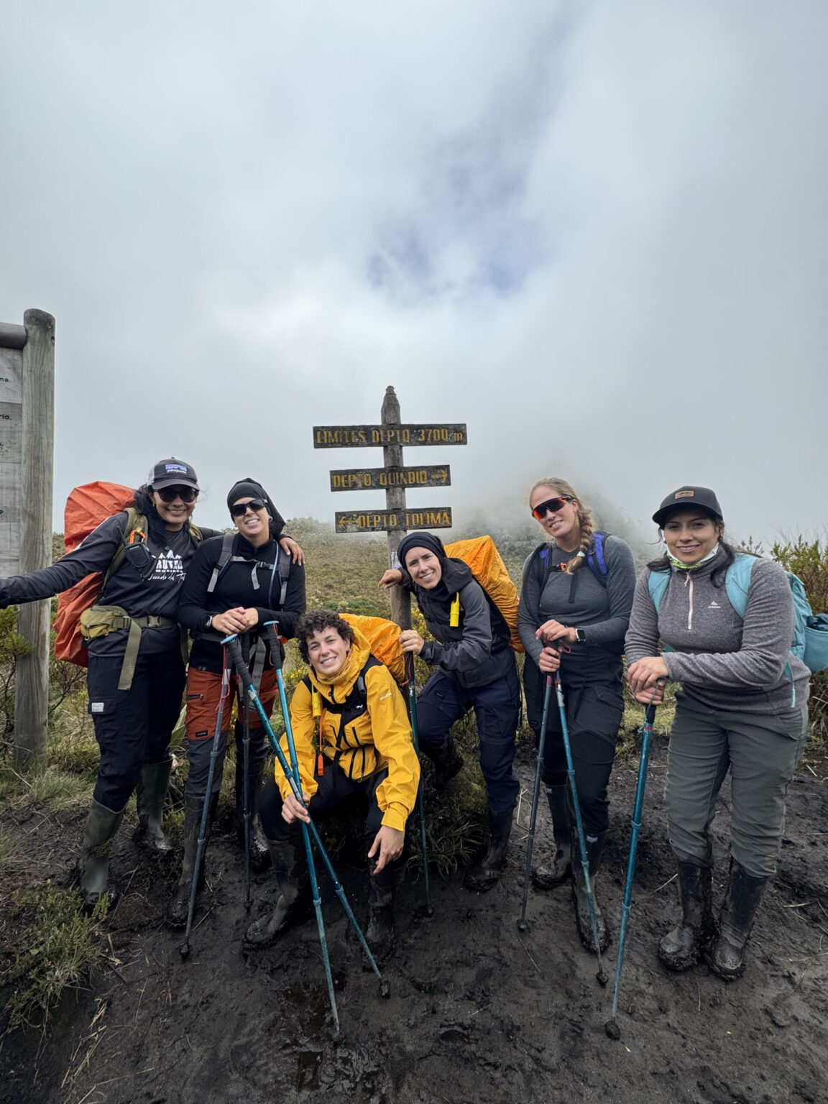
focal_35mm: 14
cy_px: 552
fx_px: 446
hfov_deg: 85.7
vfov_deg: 102.1
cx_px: 414
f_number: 2.2
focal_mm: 2.22
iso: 40
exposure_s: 1/600
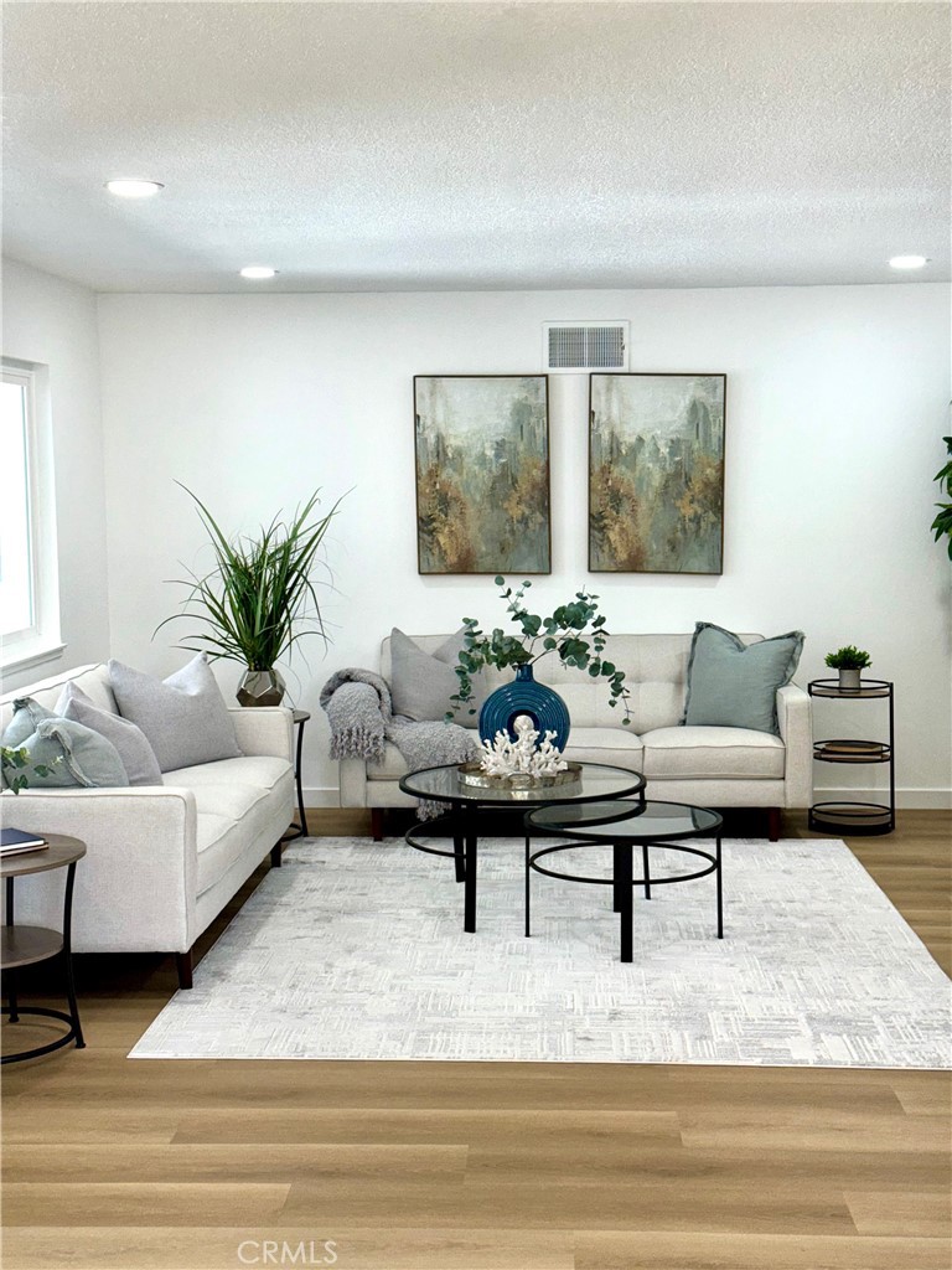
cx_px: 476
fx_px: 1760
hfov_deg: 30.3
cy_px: 635
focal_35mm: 48
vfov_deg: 39.7
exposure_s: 1/201
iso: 50
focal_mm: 6.76
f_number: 1.78
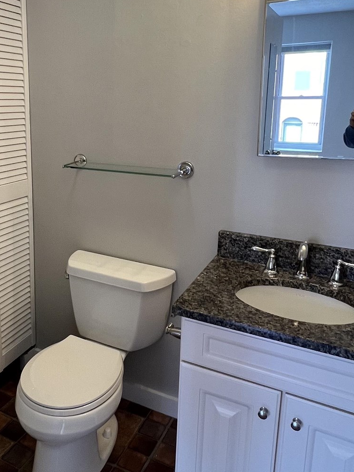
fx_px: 409
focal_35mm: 30
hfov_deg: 45.4
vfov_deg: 59.5
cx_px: 93
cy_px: 191
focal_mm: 1.57
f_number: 1.8
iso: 160
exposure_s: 1/60
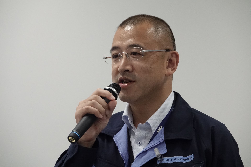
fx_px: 1394
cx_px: 126
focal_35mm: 200
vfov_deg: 6.9
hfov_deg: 10.3
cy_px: 84
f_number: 4
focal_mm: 73.24
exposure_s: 1/800
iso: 5000
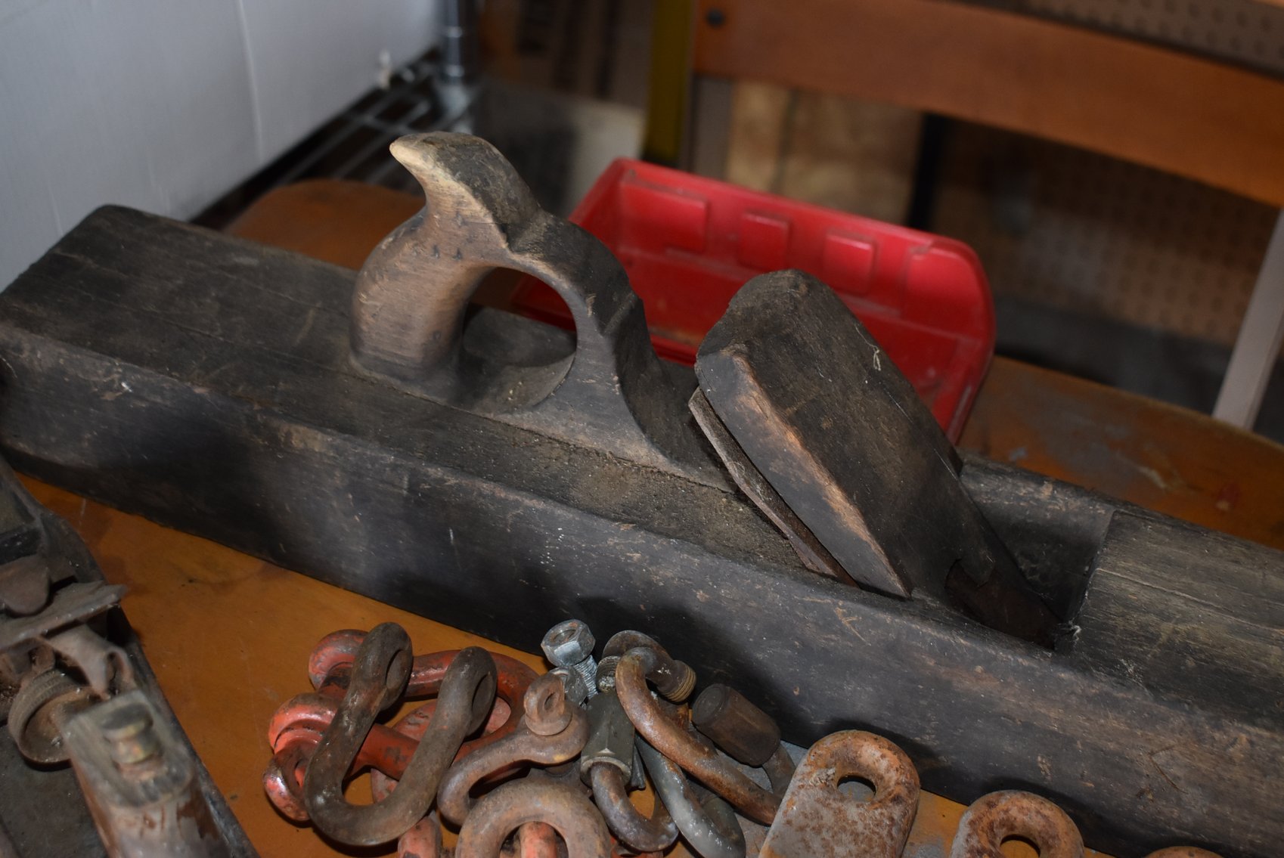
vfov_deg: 28.1
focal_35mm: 48
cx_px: 642
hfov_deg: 41.1
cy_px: 429
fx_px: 1713
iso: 1000
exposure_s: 1/60
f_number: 4.5
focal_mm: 32
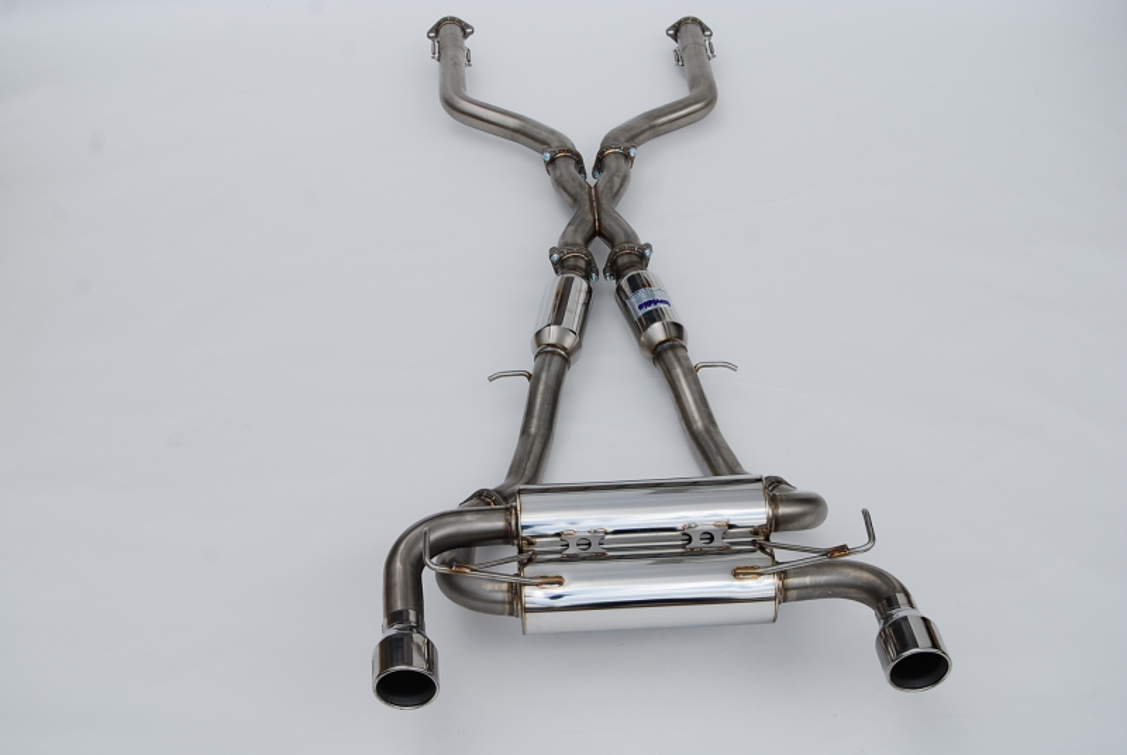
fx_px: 2116
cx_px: 564
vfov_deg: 20.2
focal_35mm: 68
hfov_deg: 29.8
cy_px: 378
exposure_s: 1/320
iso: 100
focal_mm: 45
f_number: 9
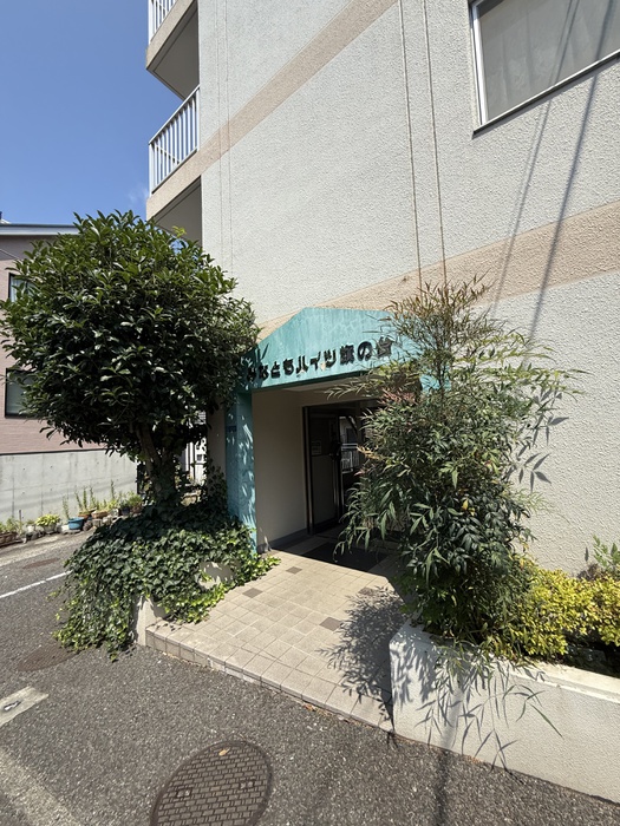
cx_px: 310
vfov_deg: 102.1
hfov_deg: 85.7
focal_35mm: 14
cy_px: 413
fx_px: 334
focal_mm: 2.22
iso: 50
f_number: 2.2
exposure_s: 1/1572
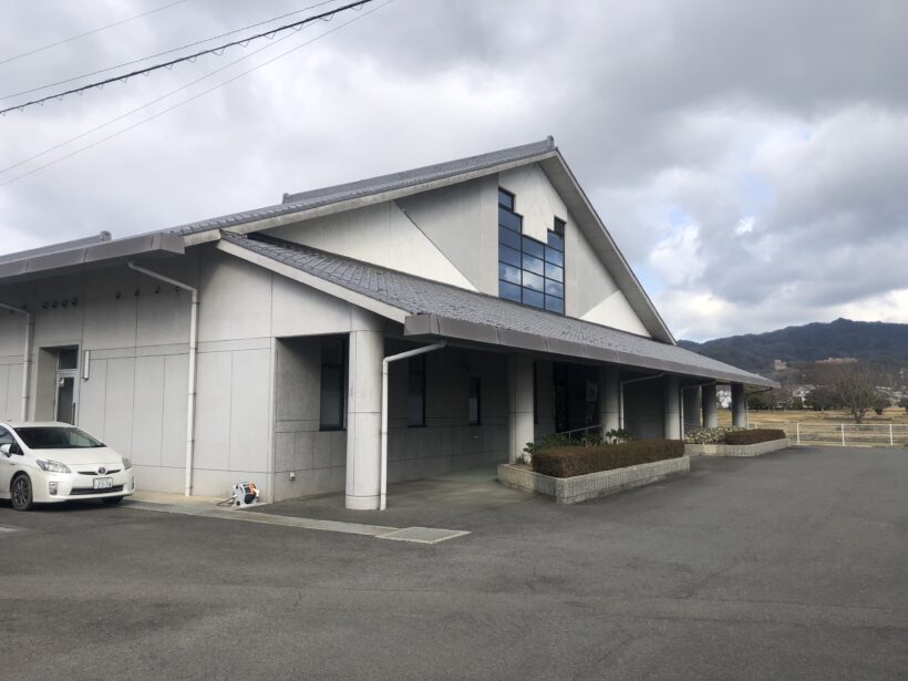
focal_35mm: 28
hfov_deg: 63.4
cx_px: 454
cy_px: 340
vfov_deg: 49.7
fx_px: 734
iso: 20
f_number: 1.8
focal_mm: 3.99
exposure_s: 1/1263
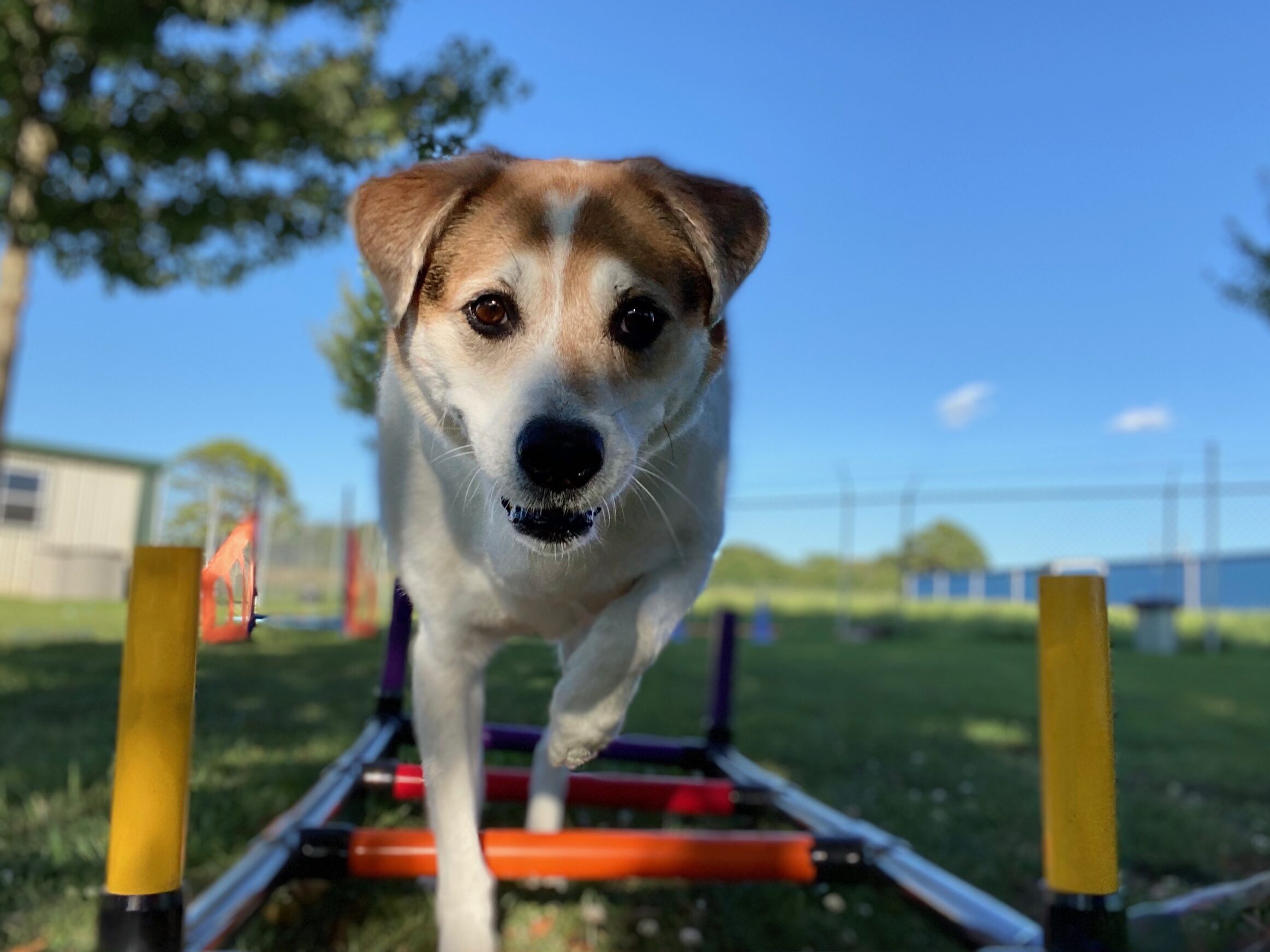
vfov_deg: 42.9
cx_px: 603
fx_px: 1211
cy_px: 454
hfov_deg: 55.3
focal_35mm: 33
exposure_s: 1/356
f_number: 2.2
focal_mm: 2.71
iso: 25
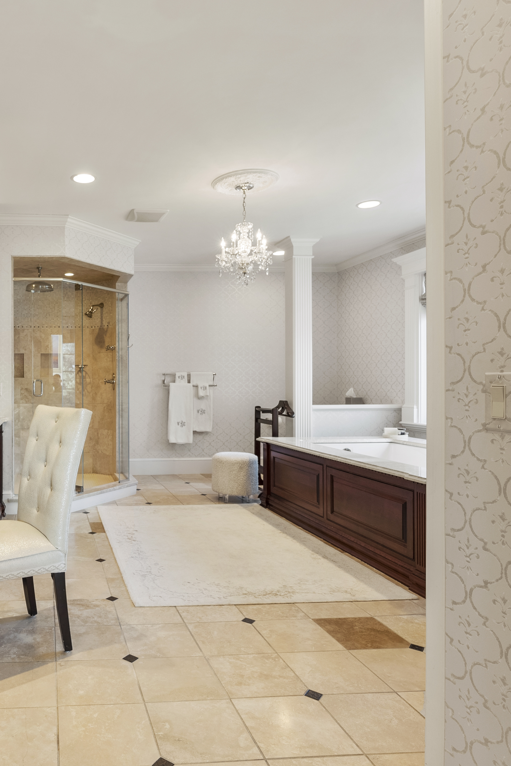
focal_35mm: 24
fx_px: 511
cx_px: 75
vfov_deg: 73.7
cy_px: 383
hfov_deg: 48.8
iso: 320
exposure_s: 1
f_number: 7.1
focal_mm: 16
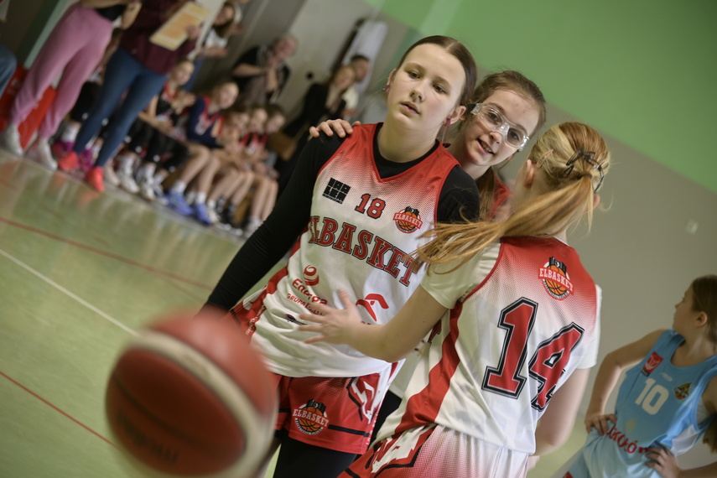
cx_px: 358
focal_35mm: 140
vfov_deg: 9.8
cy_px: 239
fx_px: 2778
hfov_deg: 14.7
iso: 640
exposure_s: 1/60
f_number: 5
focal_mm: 93
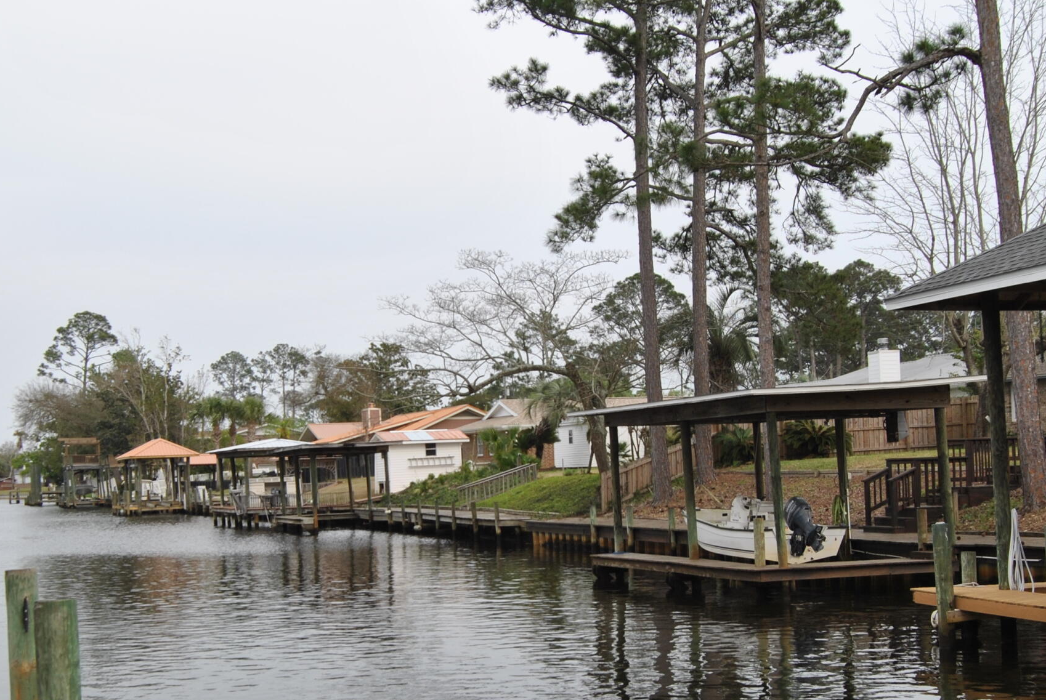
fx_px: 1542
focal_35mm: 53
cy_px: 465
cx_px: 463
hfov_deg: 37.4
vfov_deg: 25.5
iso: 100
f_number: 7.1
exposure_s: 1/200
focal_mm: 20
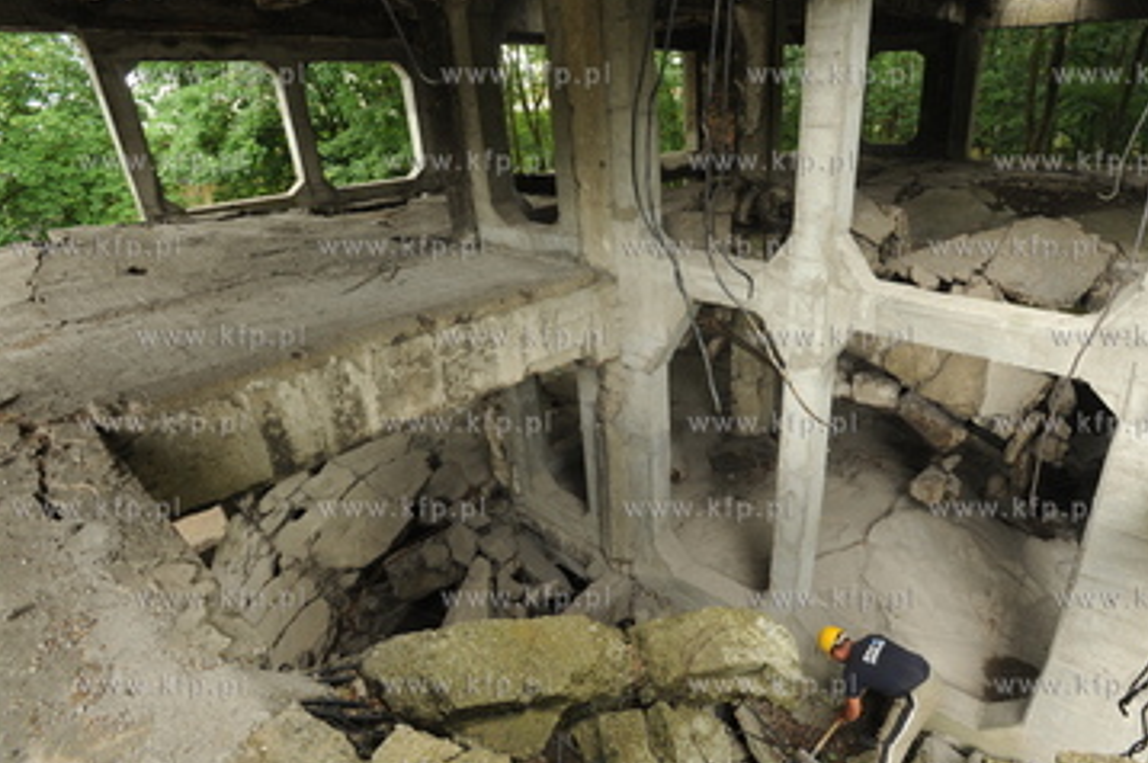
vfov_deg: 64.5
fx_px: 605
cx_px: 638
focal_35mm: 19
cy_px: 378
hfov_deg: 86.6
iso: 1600
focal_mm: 17
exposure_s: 1/60
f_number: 8
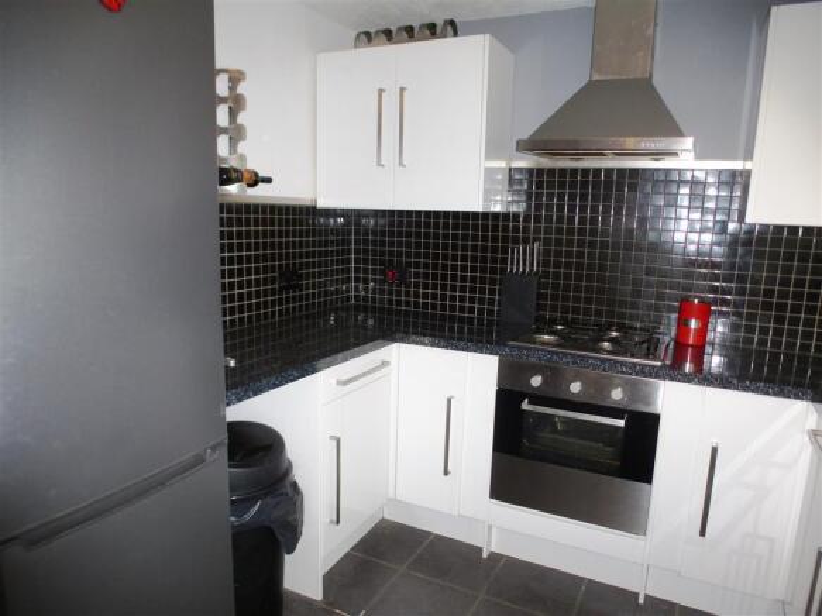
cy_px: 308
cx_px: 411
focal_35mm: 24
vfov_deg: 56.8
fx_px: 570
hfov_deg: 71.6
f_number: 3.3
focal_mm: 4.3
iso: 200
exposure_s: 1/60
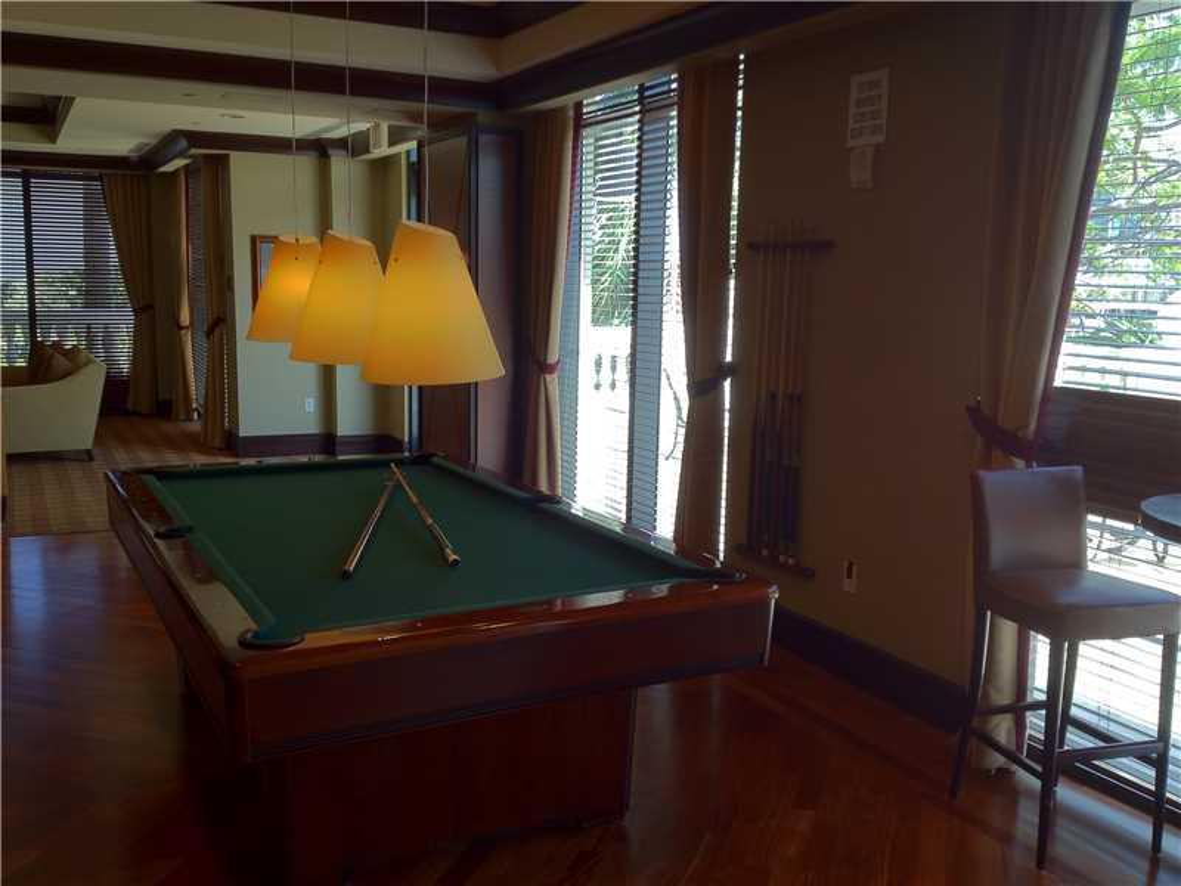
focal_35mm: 35
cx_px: 590
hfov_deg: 52.6
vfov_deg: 40.7
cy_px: 443
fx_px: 1194
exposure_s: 1/60
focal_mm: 4.28
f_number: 2.4
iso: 80
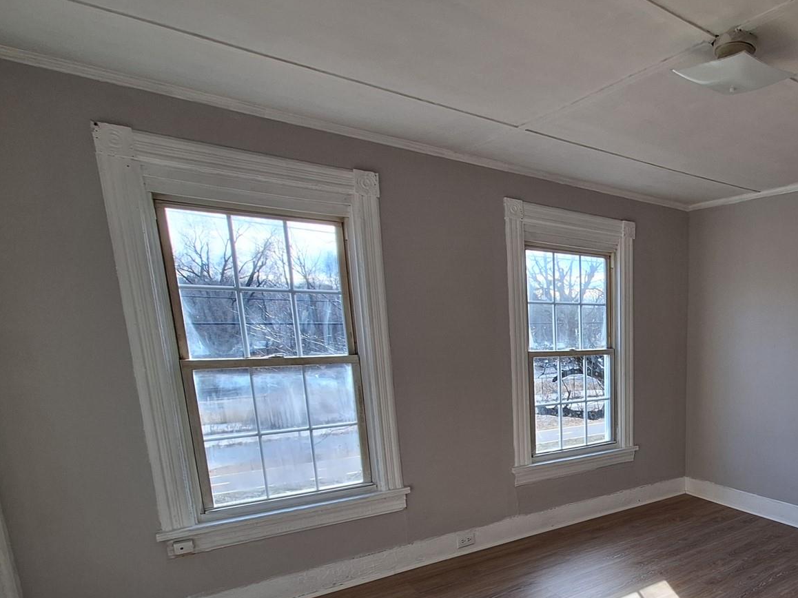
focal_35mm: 23
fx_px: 530
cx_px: 657
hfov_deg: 66.0
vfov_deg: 56.4
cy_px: 437
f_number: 2.2
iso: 50
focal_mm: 1.74
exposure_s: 1/120
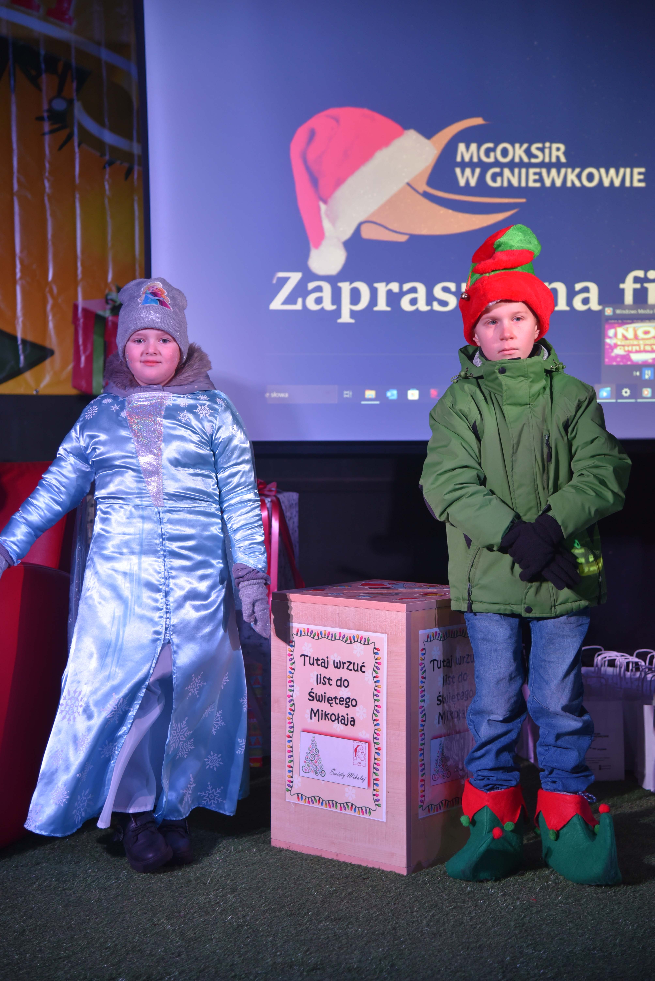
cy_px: 490
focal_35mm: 62
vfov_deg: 32.4
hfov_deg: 21.9
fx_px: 1690
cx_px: 328
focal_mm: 62
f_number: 4
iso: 900
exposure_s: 1/125
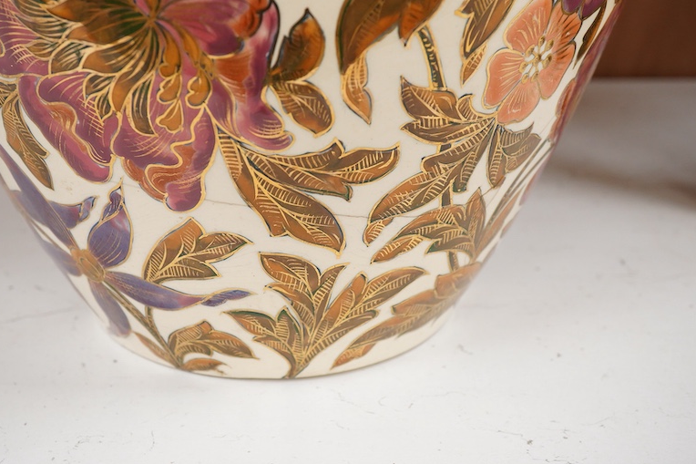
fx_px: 1024
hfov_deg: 37.4
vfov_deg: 25.5
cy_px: 215
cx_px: 296
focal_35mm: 53
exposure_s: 1/125
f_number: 8
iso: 1250
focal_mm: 30
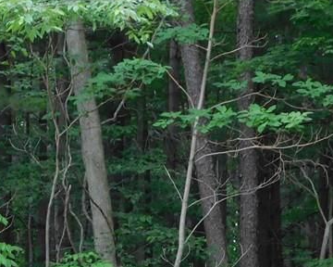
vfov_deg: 12.2
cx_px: 18
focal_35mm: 125
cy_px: 273
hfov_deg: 15.2
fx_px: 1232
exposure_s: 1/30
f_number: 3.7
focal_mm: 8
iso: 280
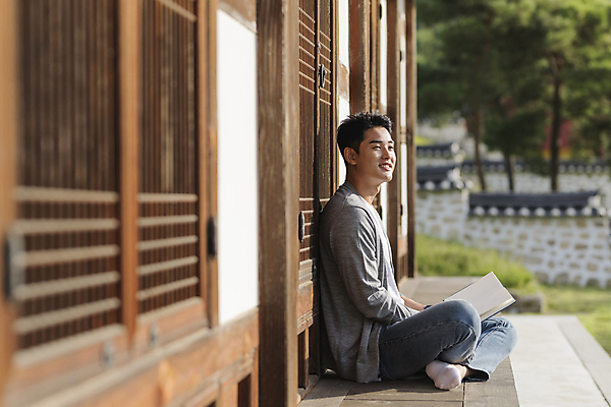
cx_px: 306
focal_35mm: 85
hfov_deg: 23.9
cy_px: 204
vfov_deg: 16.1
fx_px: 1443
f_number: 2.5
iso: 250
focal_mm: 85
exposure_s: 1/2000
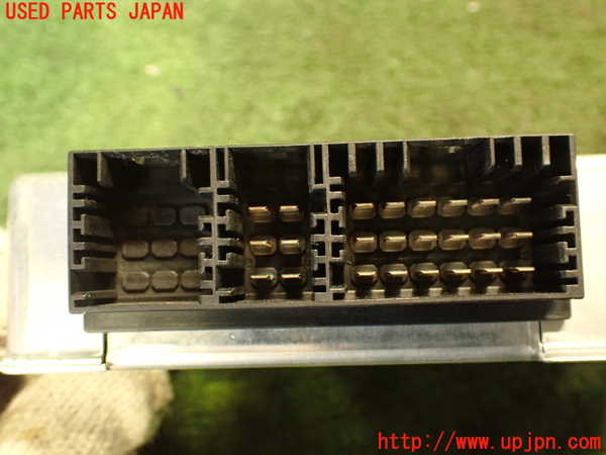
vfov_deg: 39.7
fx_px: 630
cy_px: 228
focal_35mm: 36
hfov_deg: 51.4
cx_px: 303
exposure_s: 1/20
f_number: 2.5
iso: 800
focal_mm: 6.37
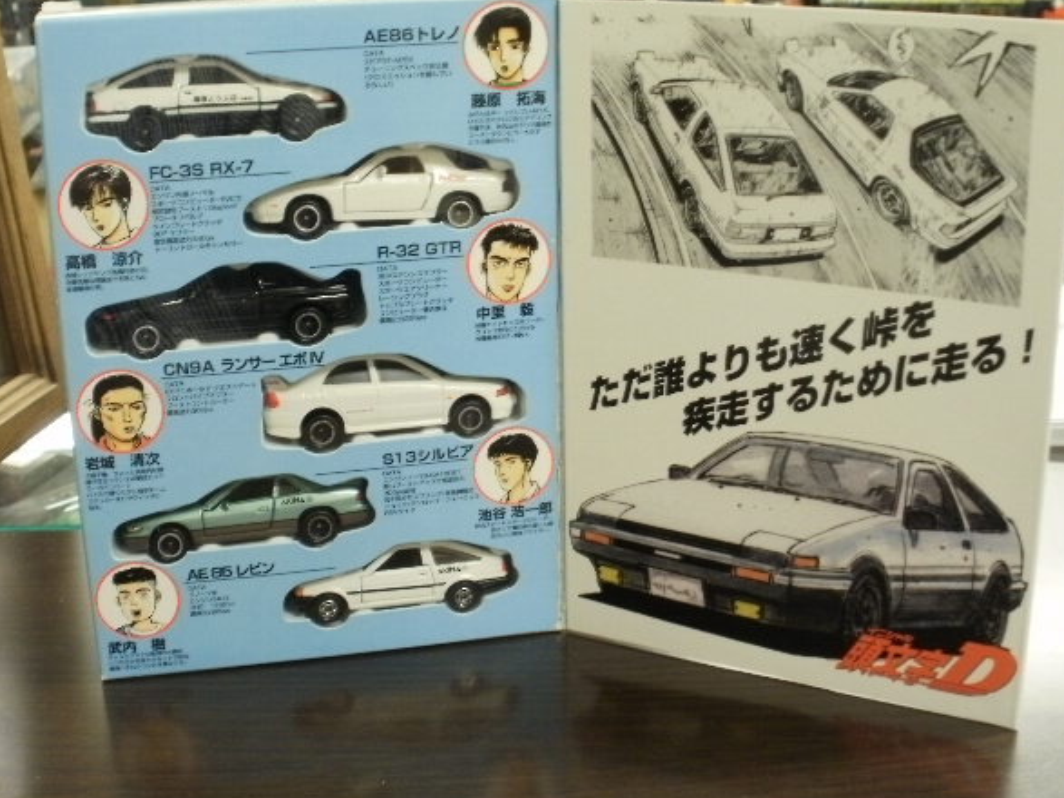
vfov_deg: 30.2
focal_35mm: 48
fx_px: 1475
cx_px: 537
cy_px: 370
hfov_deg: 39.7
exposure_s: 1/5
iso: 125
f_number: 4
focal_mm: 7.7
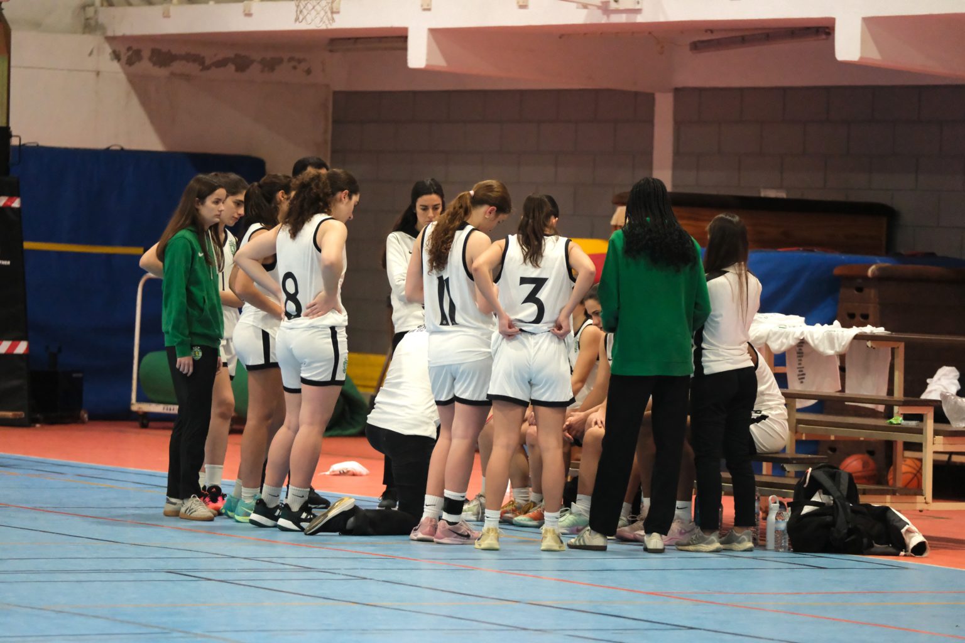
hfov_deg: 9.8
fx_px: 5629
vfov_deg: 6.5
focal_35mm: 210
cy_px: 322
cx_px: 482
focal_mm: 140
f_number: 2.8
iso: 8000
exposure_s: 1/800
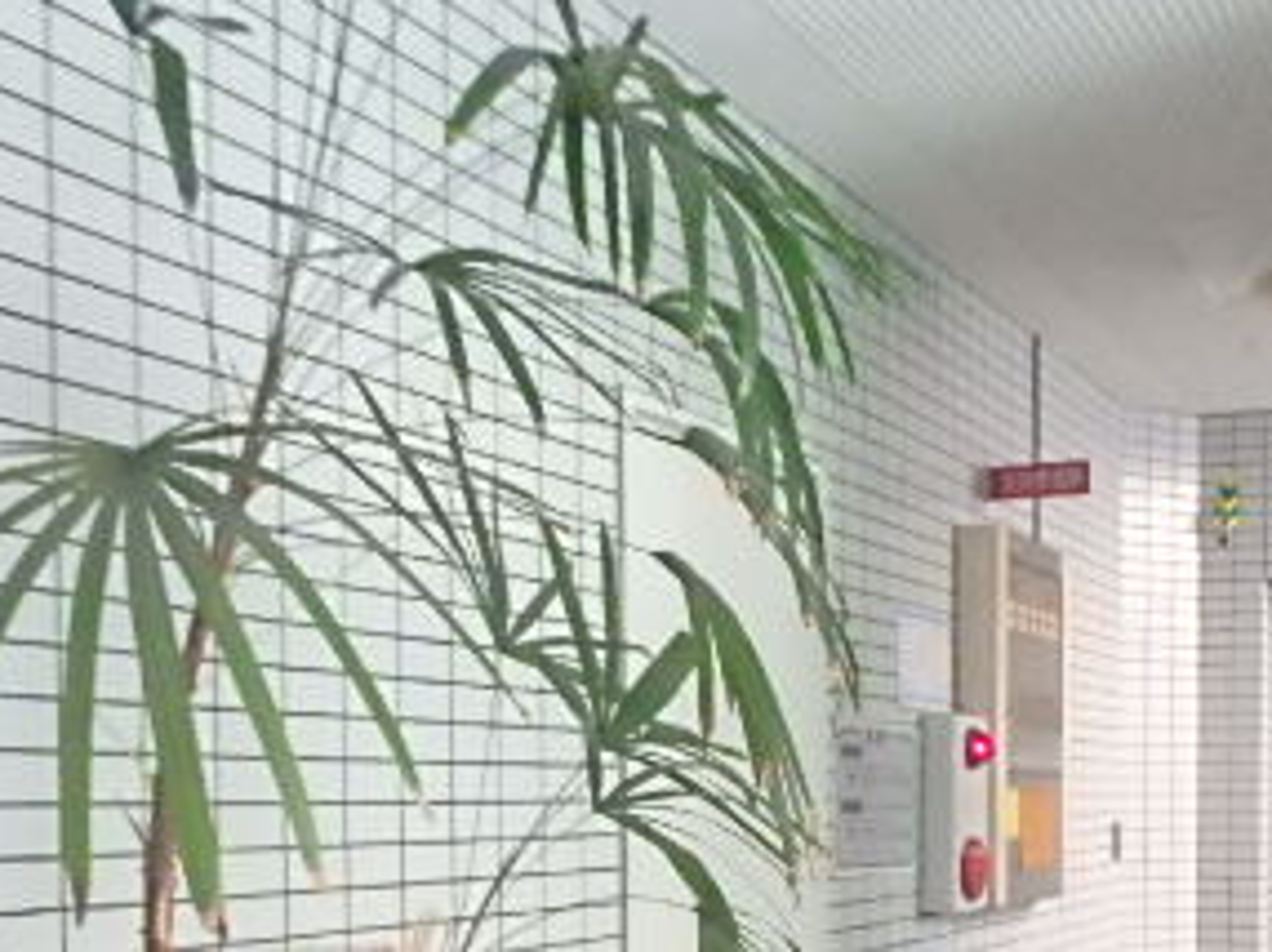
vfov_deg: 29.4
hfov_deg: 38.9
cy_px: 881
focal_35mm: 47
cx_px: 1018
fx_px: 1726
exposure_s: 1/6
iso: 1600
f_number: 3.5
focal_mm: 3.7
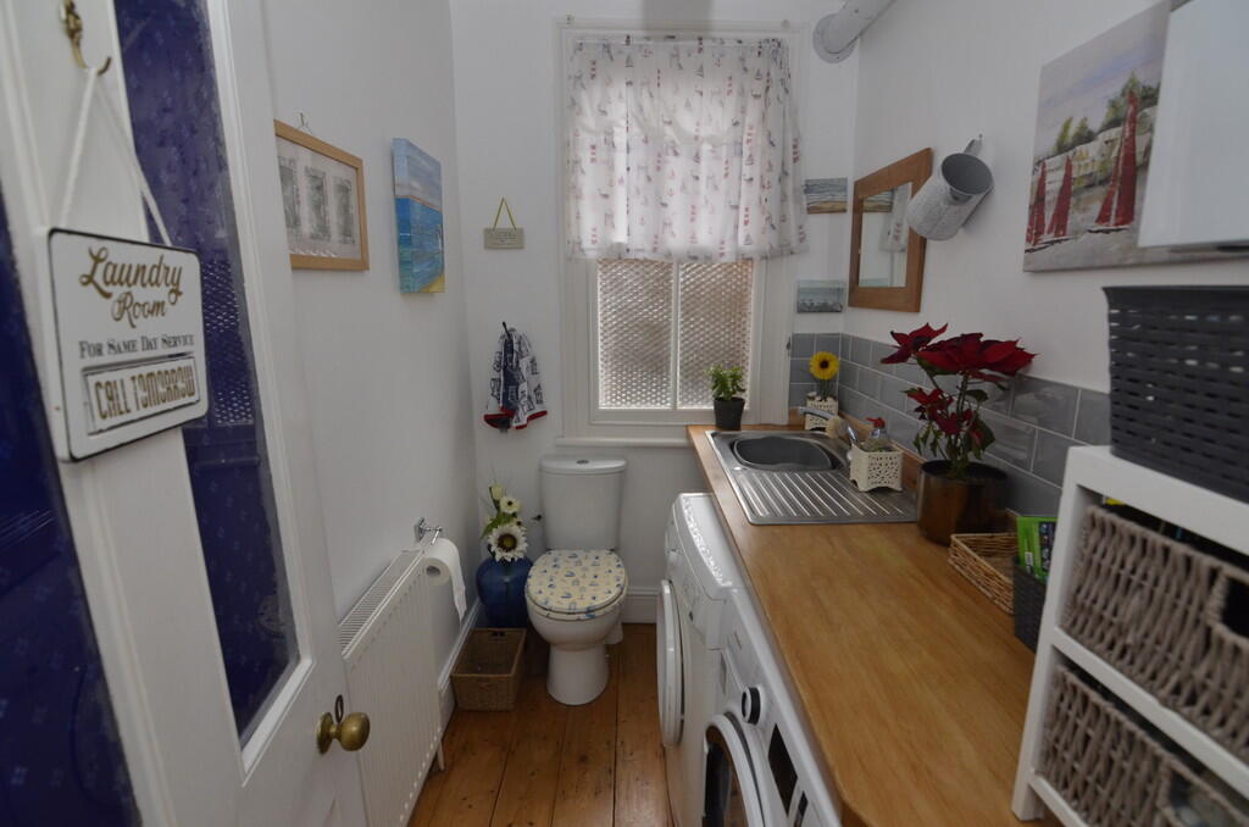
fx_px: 571
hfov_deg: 95.1
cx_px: 624
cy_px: 414
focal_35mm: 16
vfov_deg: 71.8
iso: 800
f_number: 5
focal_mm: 11
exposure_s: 1/60
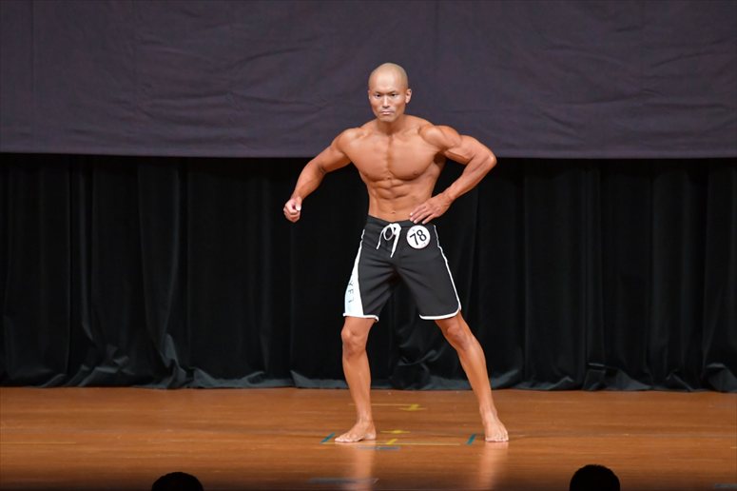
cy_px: 246
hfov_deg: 7.6
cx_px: 368
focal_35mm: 270
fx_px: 5525
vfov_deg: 5.1
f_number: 5.6
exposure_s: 1/400
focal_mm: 180
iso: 5000
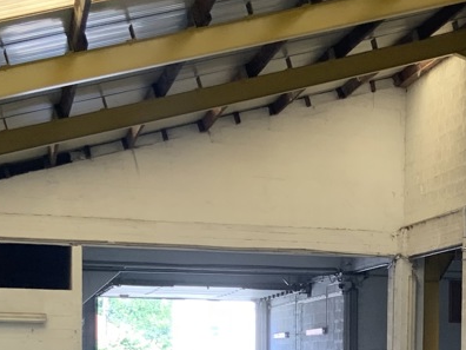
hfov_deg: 19.0
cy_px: 415
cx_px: 489
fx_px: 1346
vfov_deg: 14.4
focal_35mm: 100
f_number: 1.8
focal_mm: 3
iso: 40
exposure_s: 1/60
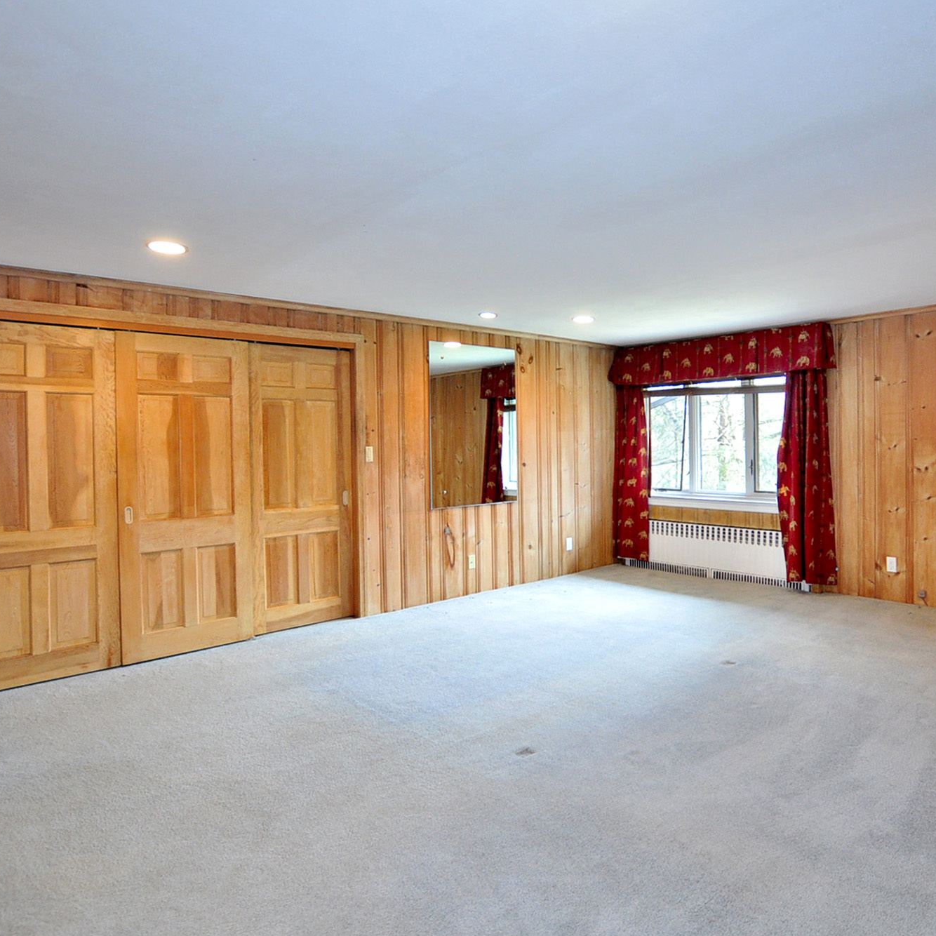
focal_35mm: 20
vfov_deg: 74.8
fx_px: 612
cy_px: 454
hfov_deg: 73.7
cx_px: 579
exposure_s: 1/60
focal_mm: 10
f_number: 3.5
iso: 640
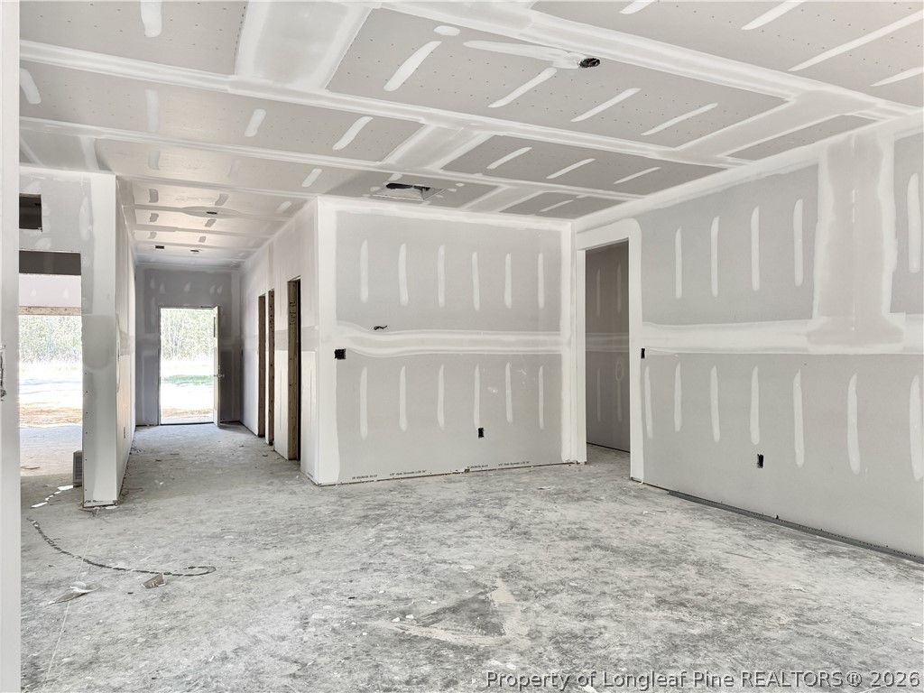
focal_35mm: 24
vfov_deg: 56.8
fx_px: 641
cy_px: 346
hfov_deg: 71.6
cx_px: 462
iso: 160
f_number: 1.78
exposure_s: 1/121
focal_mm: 6.76
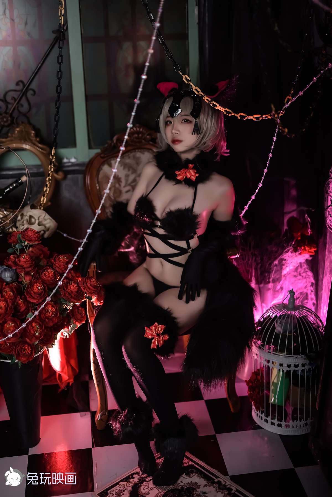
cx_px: 166
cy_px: 248
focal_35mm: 50
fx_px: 691
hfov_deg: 27.0
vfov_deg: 39.6
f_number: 1.4
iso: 64
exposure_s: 1/250
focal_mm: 50
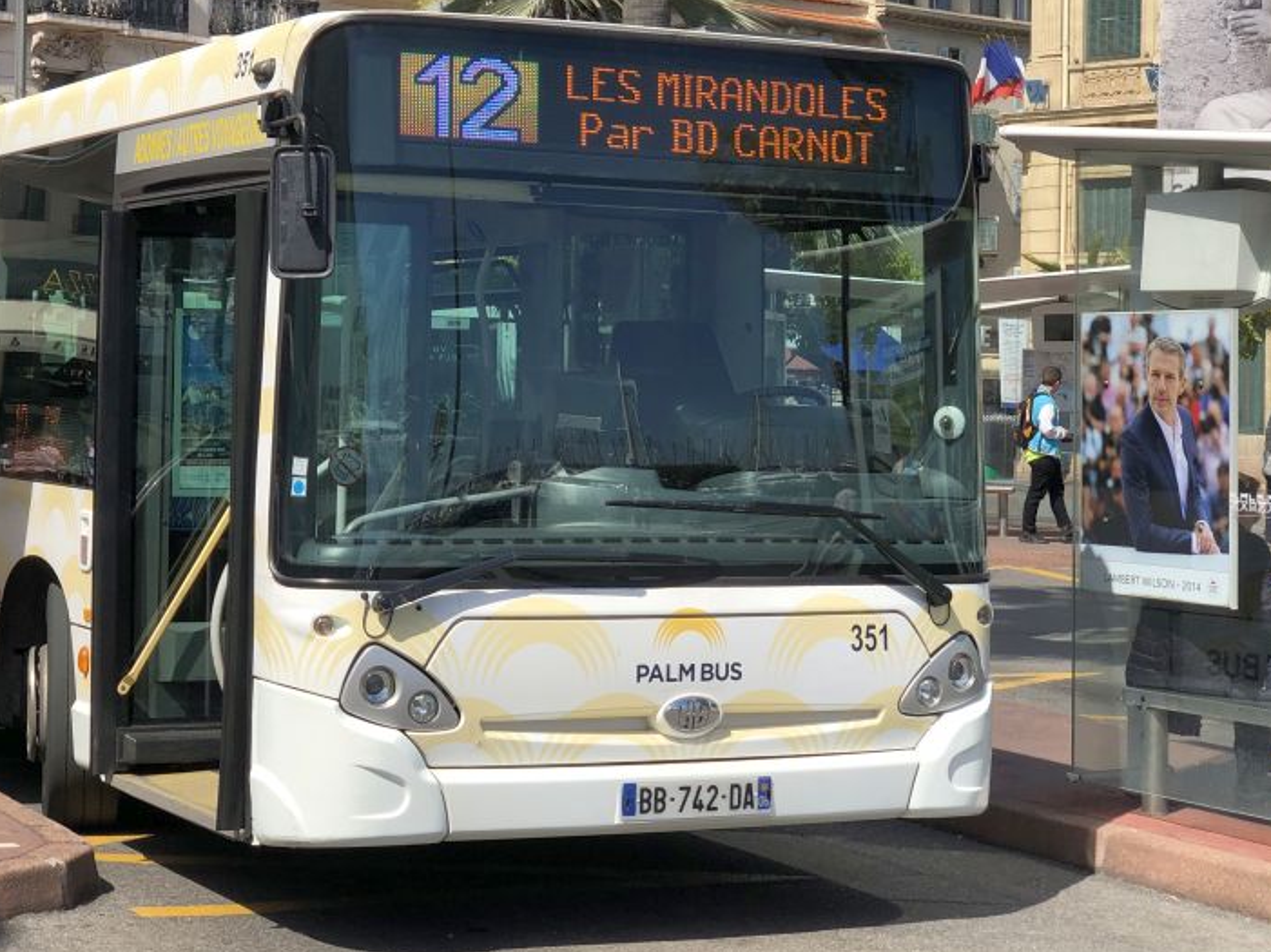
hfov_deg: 25.5
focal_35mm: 76
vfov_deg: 19.3
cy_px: 366
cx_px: 368
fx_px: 2789
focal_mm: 6
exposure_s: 1/1171
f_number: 2.4
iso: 16
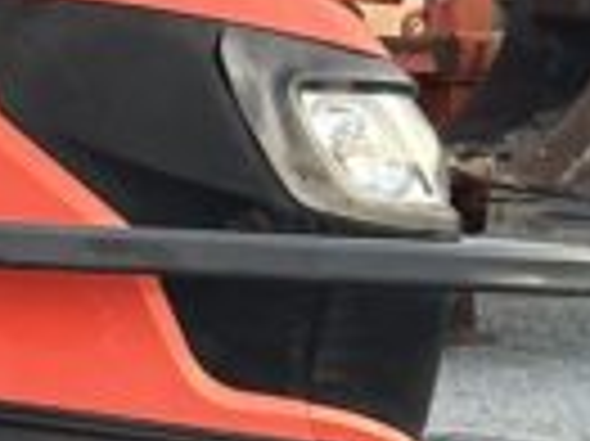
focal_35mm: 330
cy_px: 574
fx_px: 5619
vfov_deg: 4.5
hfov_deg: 5.7
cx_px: -1085
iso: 80
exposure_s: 1/70
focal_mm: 6.86
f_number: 1.78
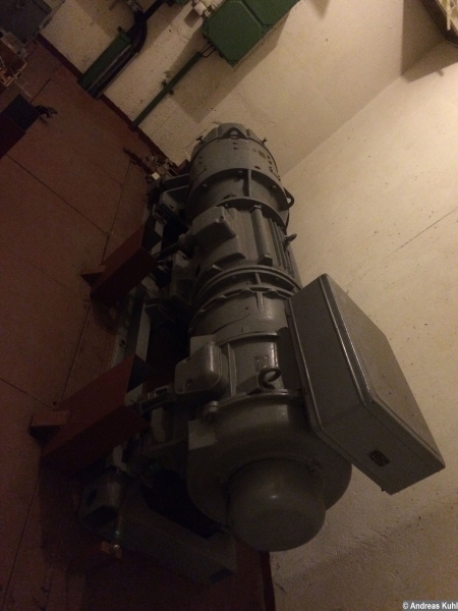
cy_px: 306
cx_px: 229
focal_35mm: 29
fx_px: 512
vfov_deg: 61.7
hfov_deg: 48.2
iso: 500
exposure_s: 1/15
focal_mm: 4.15
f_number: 2.2
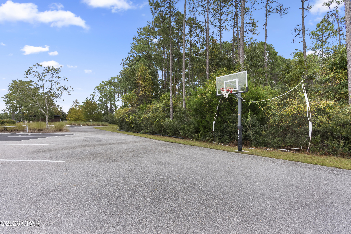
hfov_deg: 96.7
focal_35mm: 16
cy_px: 117
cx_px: 176
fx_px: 156
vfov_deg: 73.8
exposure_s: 1/60
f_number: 8
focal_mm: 16
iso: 320
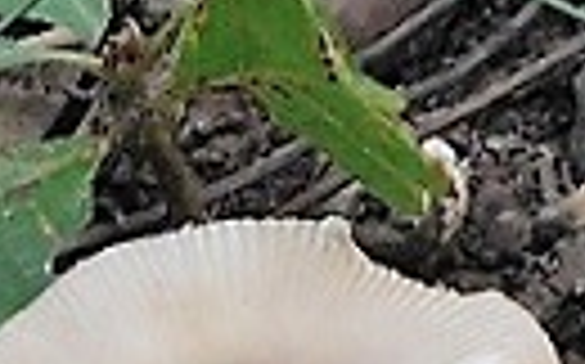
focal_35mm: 229
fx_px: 3648
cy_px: 515
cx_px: 1305
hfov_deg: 8.5
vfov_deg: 5.7
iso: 400
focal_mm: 7.1
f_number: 3.6
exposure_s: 1/20
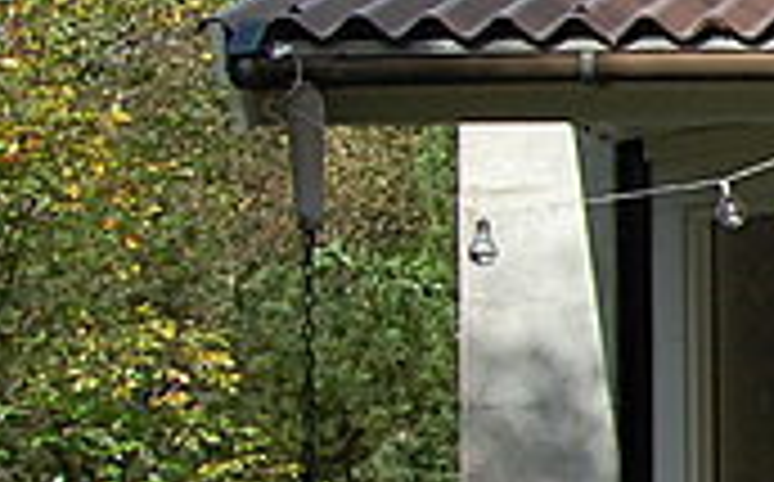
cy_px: 399
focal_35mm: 164
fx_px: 3455
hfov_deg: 10.2
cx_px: 2146
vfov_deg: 8.0
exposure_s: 1/250
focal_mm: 18
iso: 200
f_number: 8
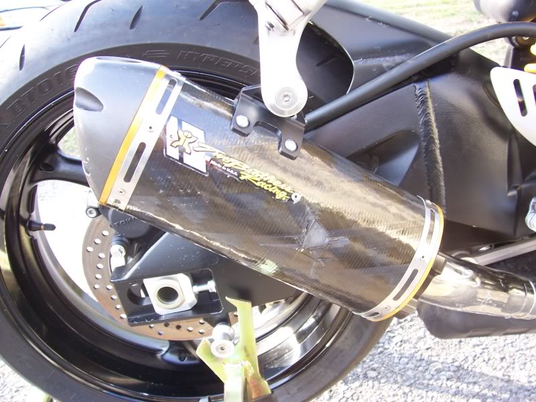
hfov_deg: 54.0
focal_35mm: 34
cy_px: 201
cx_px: 268
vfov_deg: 41.8
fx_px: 526
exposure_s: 1/45
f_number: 2.7
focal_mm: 5.6
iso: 80
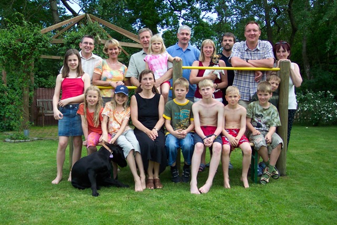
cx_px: 168
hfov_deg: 50.7
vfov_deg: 35.1
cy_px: 112
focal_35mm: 38
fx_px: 356
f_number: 2.8
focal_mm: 8
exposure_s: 1/500
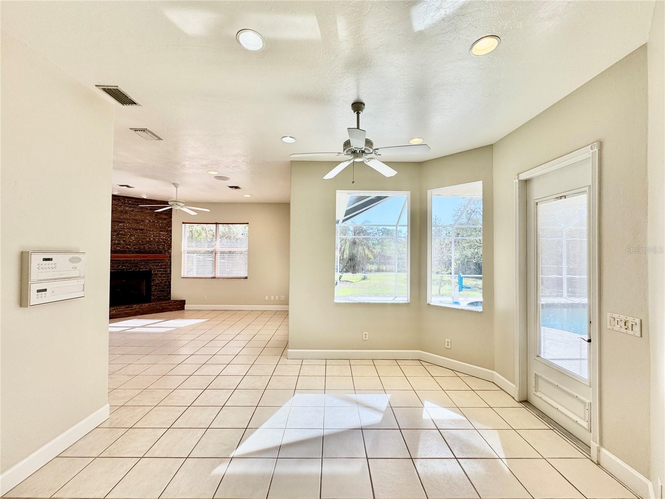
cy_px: 250
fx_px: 269
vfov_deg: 85.7
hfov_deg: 102.1
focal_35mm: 14
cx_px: 332
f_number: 2.2
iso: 40
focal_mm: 2.22
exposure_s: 1/148
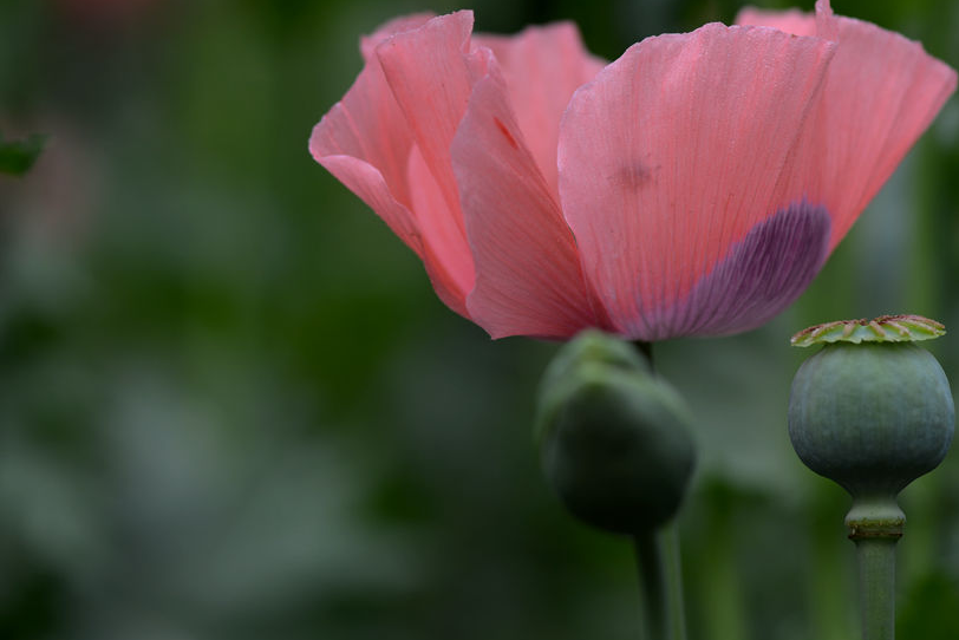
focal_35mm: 194
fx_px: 5169
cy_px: 172
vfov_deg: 7.1
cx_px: 565
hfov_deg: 10.6
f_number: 4
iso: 100
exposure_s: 1/500
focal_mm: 105
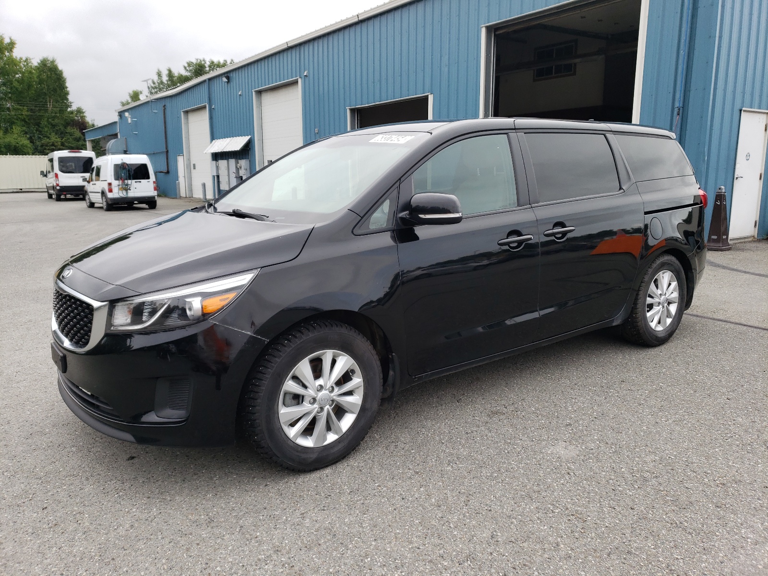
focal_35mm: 26
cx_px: 384
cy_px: 288
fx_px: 577
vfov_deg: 53.1
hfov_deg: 67.3
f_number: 1.5
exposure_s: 1/1000
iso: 50
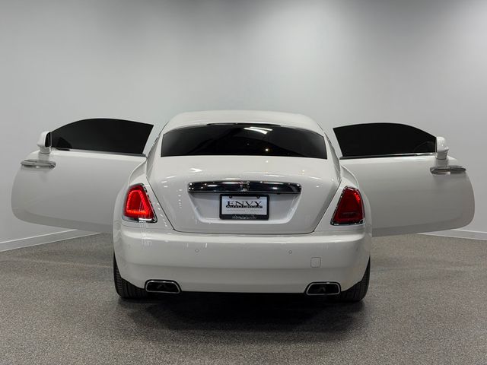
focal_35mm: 48
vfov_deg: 30.3
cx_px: 244
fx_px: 675
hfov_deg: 39.7
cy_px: 182
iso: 64
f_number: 1.78
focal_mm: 6.76
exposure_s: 1/503
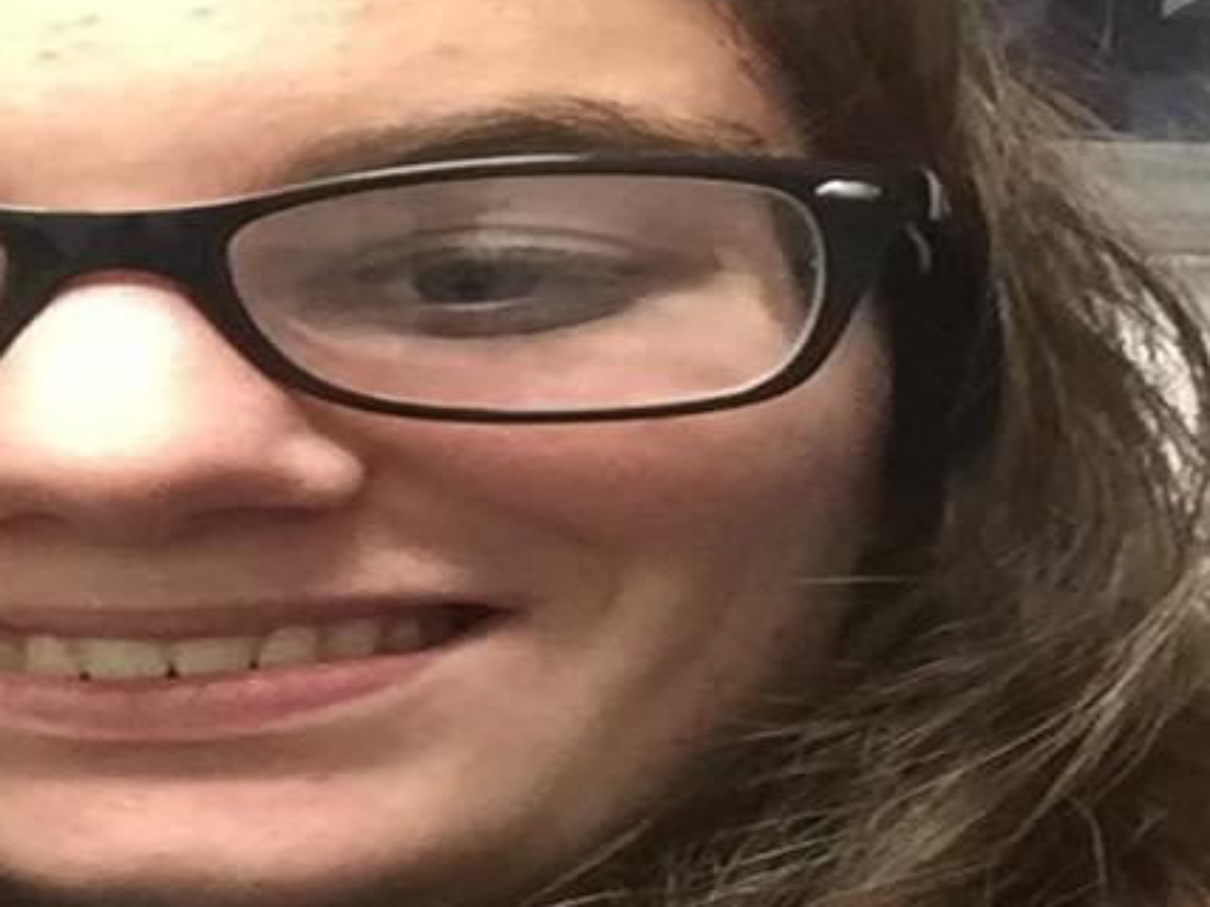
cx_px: -283
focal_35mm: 93
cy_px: 728
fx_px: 3250
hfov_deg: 19.7
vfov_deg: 15.8
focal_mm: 2.65
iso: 200
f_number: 2.2
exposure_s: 1/30
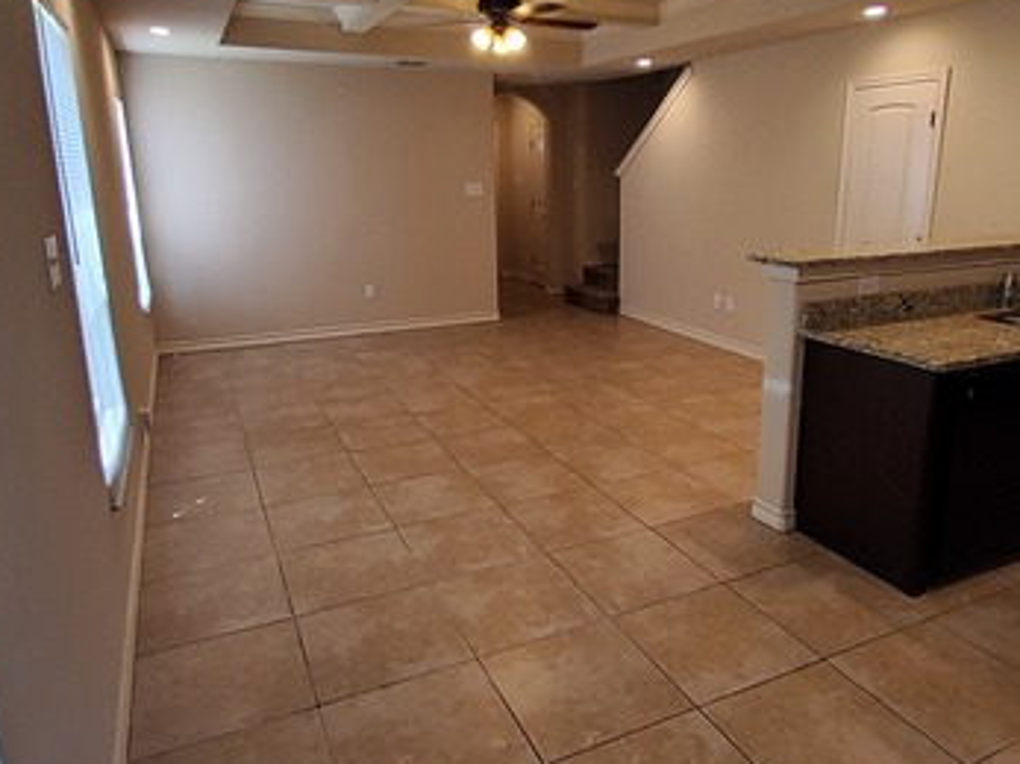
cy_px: 332
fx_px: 707
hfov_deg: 71.3
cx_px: 573
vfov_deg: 56.6
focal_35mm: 24
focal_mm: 1.13
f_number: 2.2
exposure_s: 1/60
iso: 100
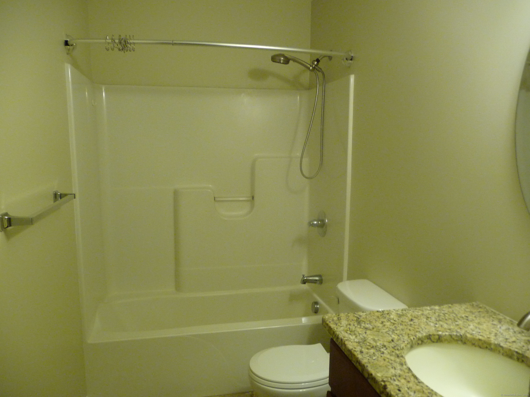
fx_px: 429
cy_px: 198
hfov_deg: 63.4
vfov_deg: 49.7
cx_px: 265
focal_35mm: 28
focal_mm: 4.7
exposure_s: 1/30
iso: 400
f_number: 3.3
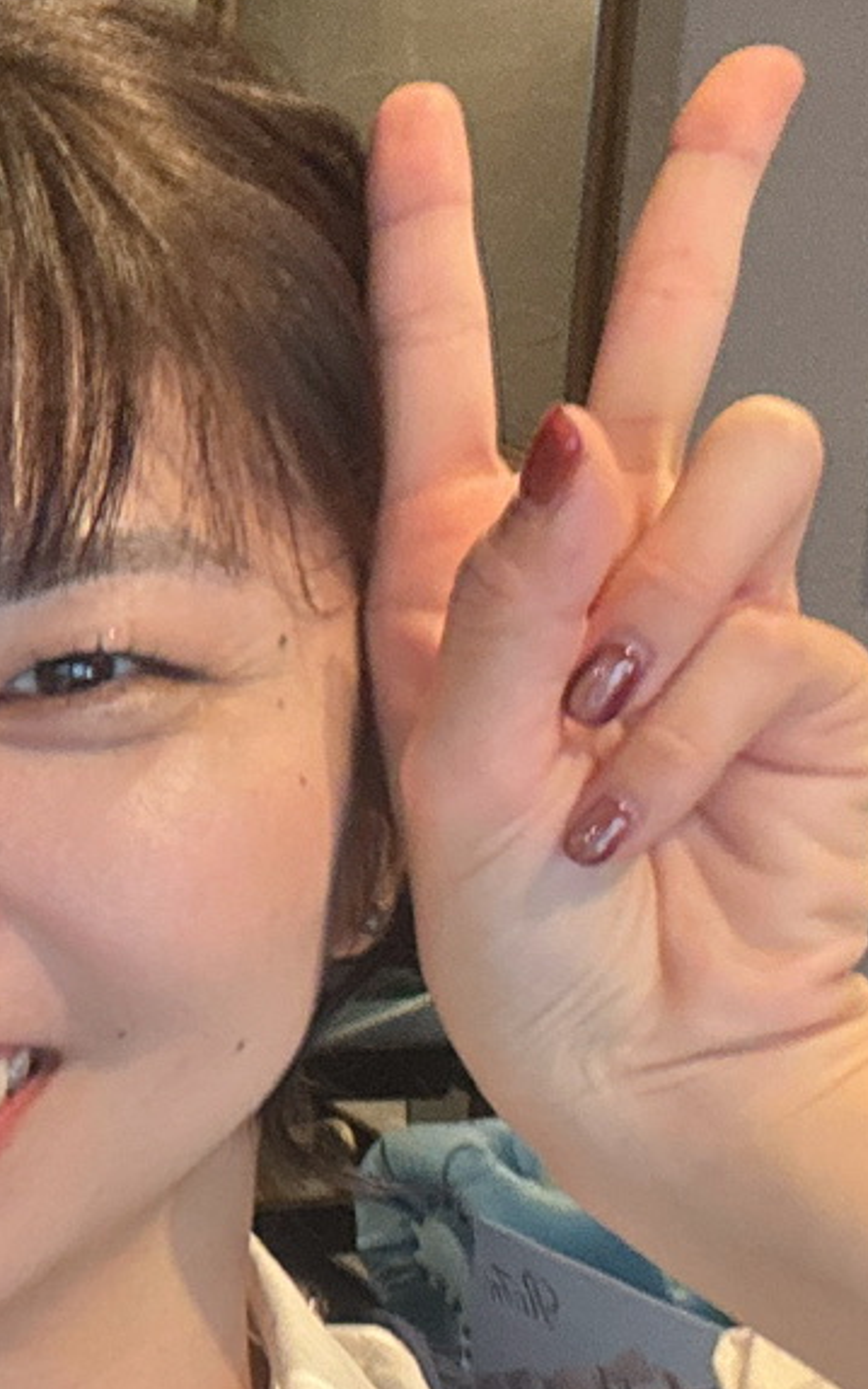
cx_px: -897
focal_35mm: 87
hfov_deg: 13.0
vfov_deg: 23.7
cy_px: 973
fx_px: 3291
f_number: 1.9
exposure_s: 1/60
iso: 50
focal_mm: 2.69
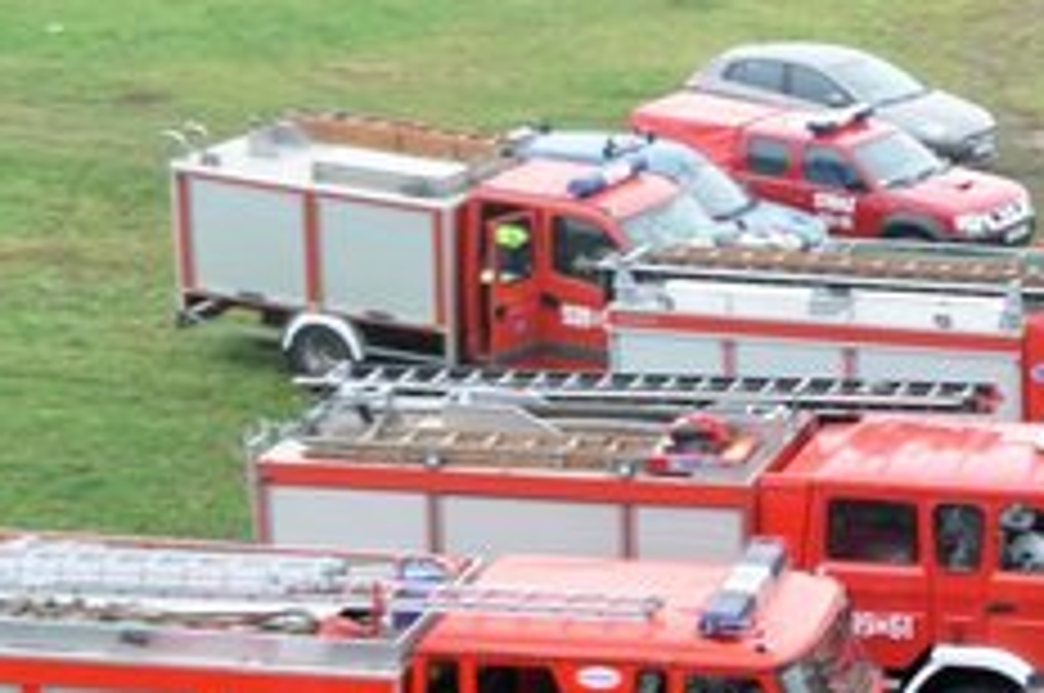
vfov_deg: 9.0
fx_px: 4373
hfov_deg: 13.2
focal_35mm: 151
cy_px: 720
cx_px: 1310
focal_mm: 36
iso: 800
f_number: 14
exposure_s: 1/30
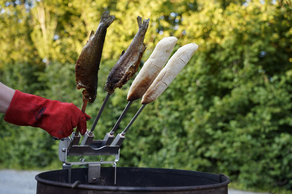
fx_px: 360
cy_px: 97
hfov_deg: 44.1
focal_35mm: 44
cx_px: 146
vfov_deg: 30.3
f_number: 3.2
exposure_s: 1/100
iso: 250
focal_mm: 44.4
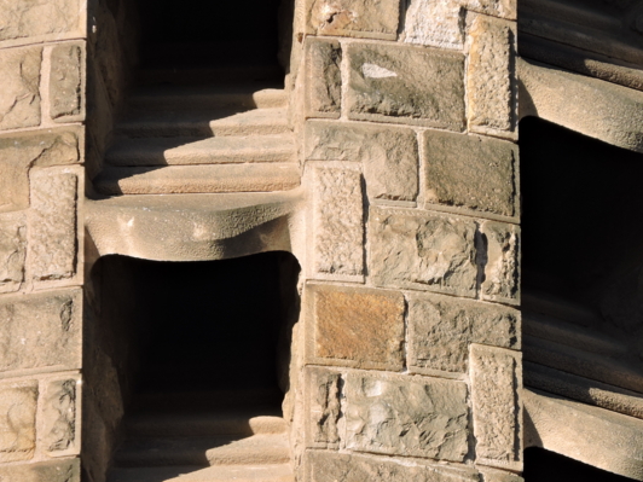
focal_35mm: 1354
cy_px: 338
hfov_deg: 1.5
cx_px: 423
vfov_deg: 1.1
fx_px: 25151
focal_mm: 161.2
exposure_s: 1/320
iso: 100
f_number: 5.6
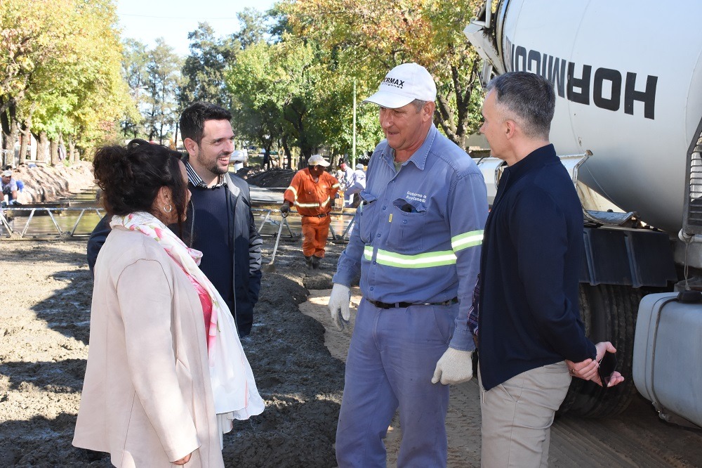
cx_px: 351
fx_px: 994
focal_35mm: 51
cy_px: 234
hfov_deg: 38.9
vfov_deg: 26.5
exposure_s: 1/250
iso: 1250
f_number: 14
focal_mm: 34
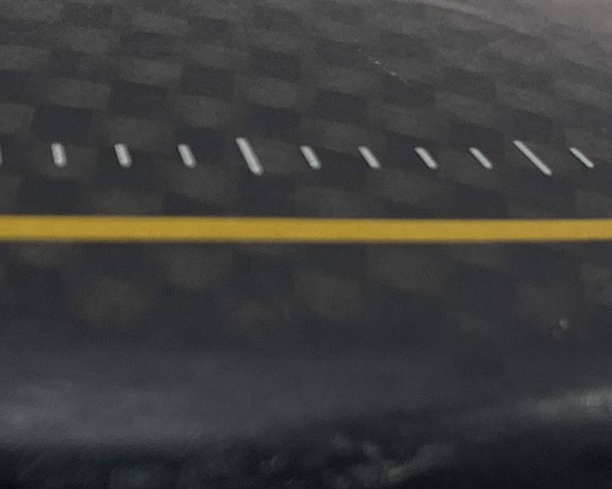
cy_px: 216
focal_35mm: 133
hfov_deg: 14.0
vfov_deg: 11.6
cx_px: -158
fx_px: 2409
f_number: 1.8
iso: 25
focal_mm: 4.25
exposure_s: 1/120
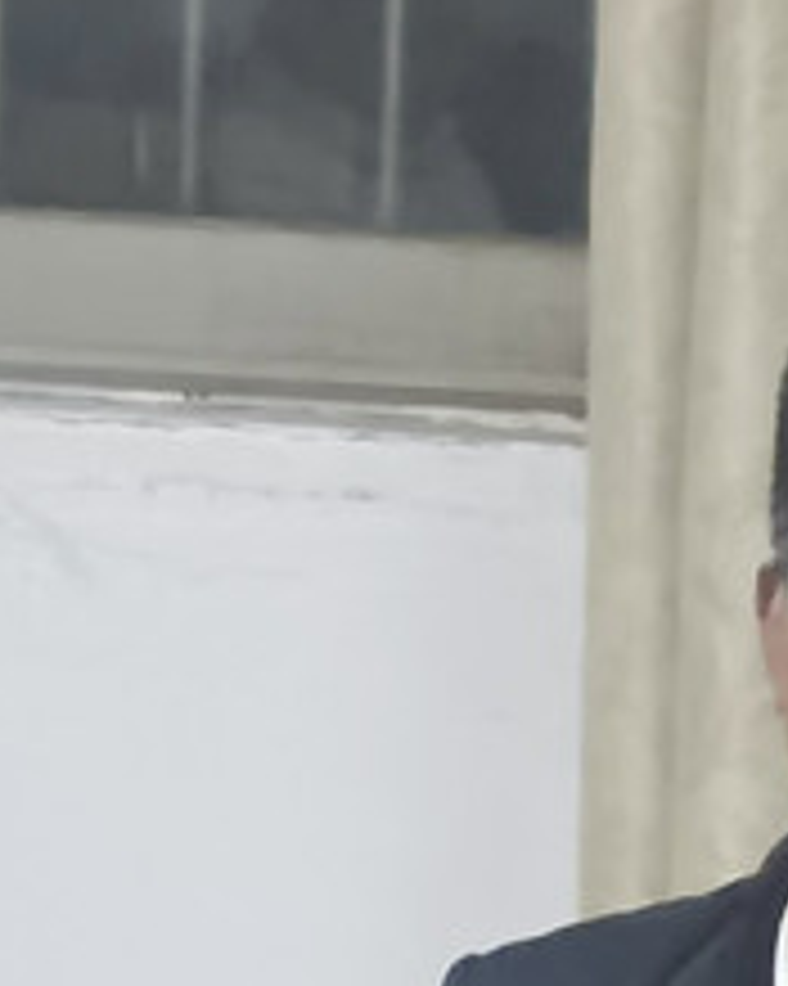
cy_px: 459
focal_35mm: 377
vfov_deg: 5.1
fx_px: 10998
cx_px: 644
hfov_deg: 4.1
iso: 800
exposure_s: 1/50
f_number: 2.4
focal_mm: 6.4
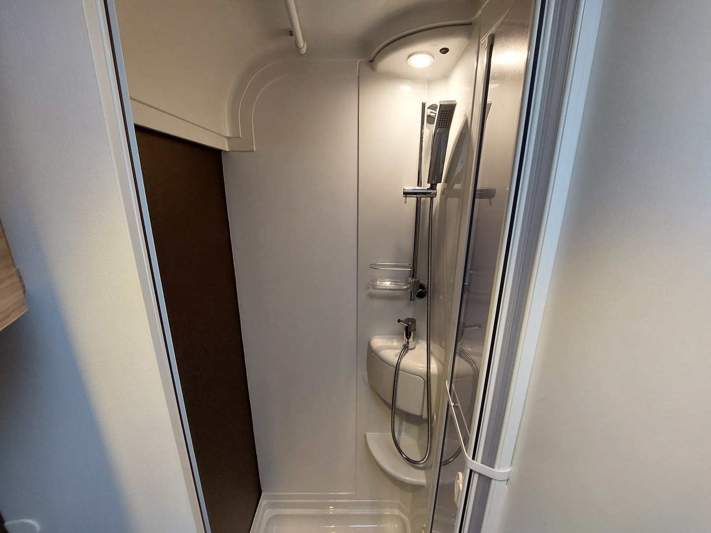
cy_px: 266
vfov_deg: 89.9
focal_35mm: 13
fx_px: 267
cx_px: 356
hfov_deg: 106.2
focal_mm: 1.74
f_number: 2.2
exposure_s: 1/50
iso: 200
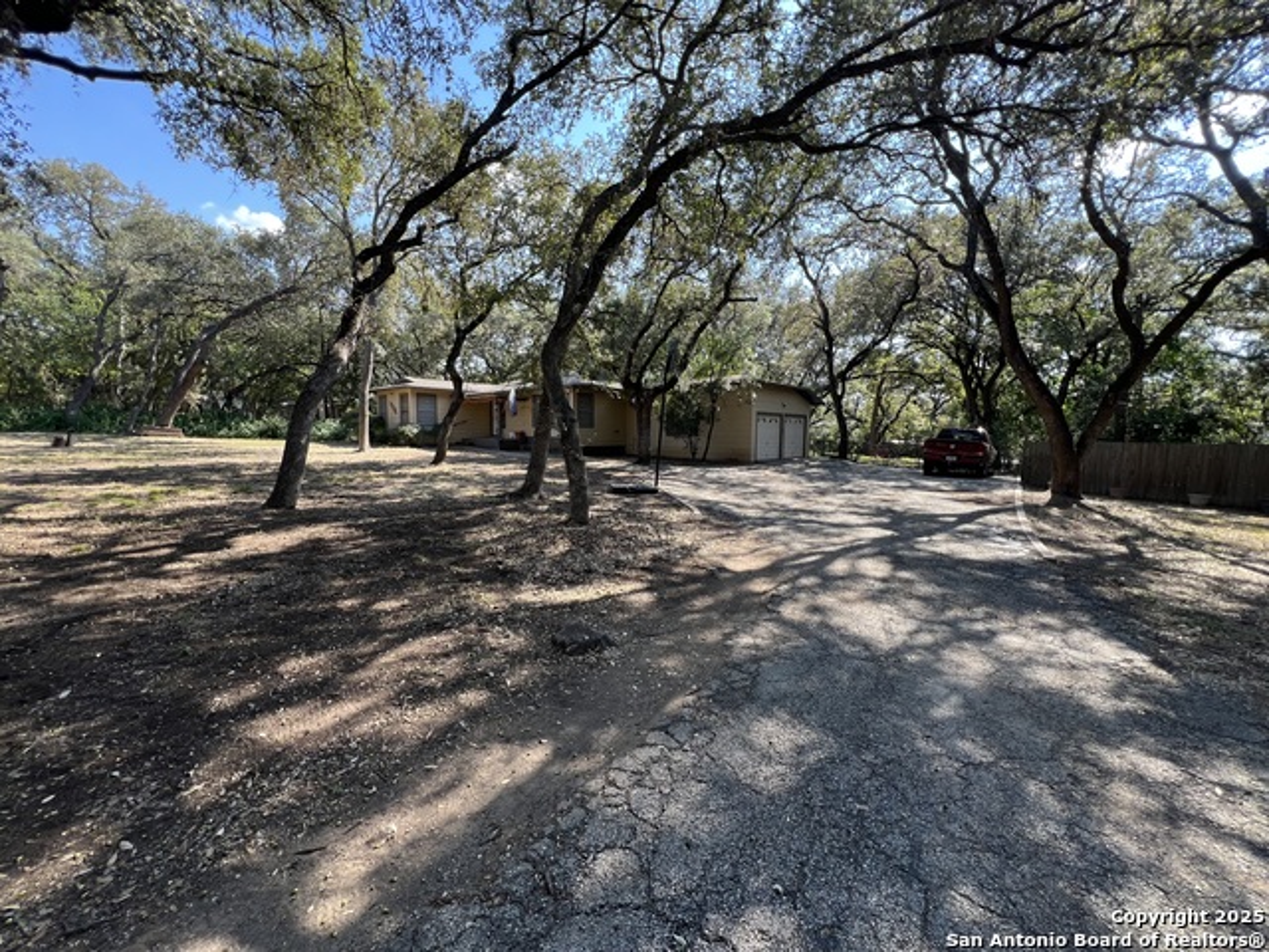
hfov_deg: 106.2
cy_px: 476
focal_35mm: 13
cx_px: 634
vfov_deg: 89.9
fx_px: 477
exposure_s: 1/217
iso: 32
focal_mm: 1.57
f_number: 1.8
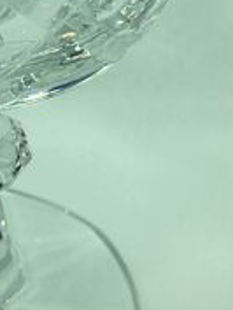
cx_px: 30
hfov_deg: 11.3
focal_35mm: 131
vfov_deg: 15.0
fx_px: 1174
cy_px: 88
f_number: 2.2
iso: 25
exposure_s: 1/557
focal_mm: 4.15
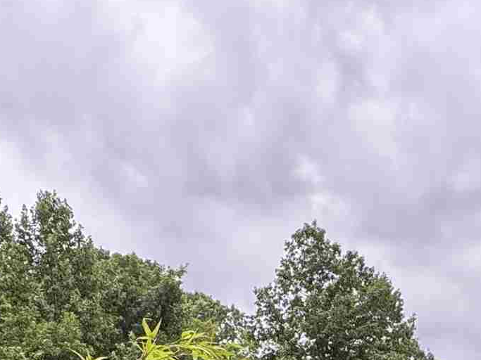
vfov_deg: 18.7
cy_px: 626
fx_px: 875
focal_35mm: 63
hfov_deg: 30.7
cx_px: 272
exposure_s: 1/167
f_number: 2.2
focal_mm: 2.22
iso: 40
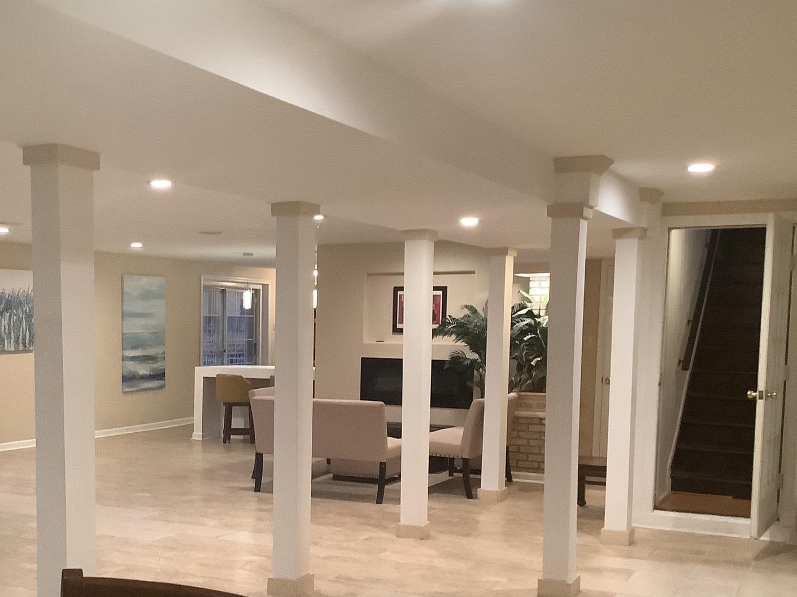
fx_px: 1036
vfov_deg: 31.8
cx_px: 264
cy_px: 416
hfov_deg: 41.5
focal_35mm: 45
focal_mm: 3.3
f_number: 2.4
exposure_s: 1/50
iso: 250
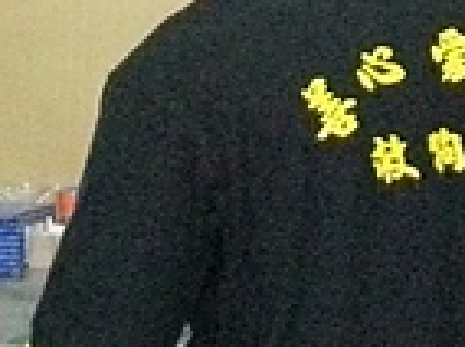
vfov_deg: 10.3
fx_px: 1931
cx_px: 190
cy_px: 137
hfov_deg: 13.7
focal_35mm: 144
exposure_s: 1/100
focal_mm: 6.1
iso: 800
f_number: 2.7
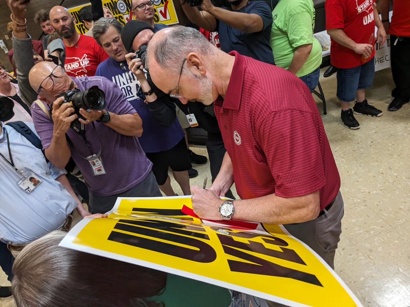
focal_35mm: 27
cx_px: 205
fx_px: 320
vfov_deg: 51.4
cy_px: 154
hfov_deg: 65.3
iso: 231
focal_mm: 4.38
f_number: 1.73
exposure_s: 1/120
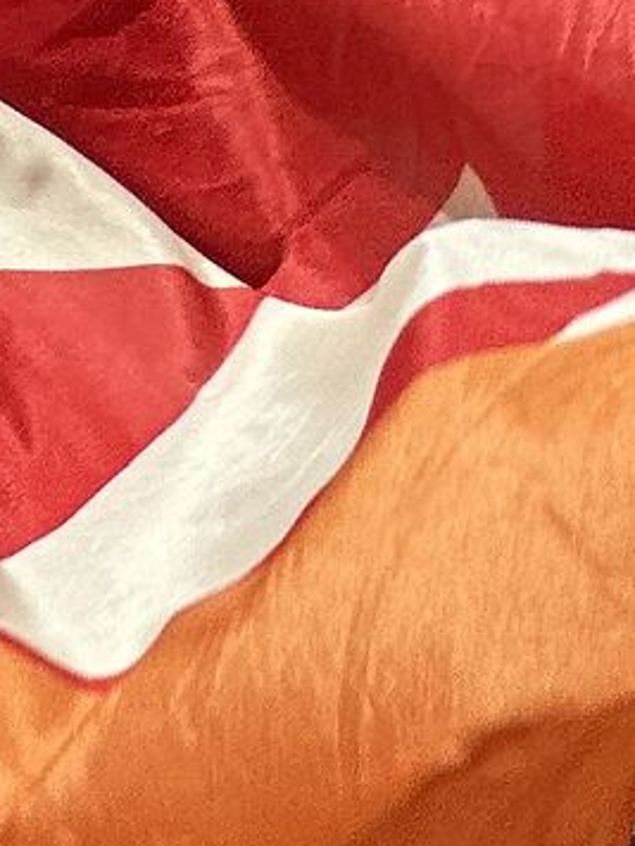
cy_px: -1421
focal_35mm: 519
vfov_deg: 3.7
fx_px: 12694
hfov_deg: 2.9
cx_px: 592
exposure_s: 1/471
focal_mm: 9
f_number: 2.8
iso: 32
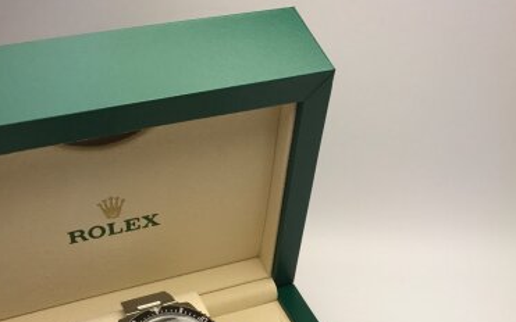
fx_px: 675
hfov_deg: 41.7
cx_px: 300
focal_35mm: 48
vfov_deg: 24.0
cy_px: 404
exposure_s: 1/606
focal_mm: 3.99
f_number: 1.8
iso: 20
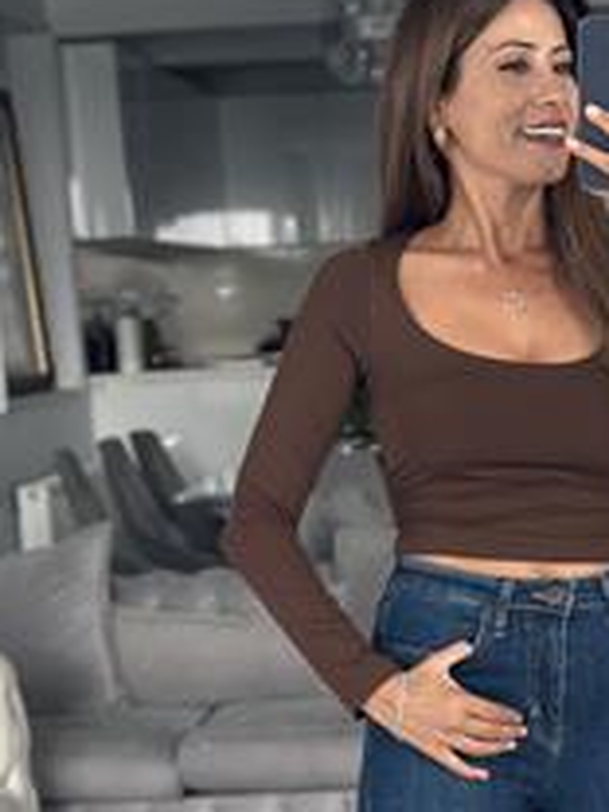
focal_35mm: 117
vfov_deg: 16.4
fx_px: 2745
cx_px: 582
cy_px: 839
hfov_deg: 12.5
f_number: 1.78
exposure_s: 1/69
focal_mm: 6.86
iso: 125
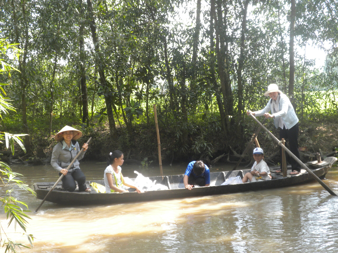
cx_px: 169
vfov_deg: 24.4
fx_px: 586
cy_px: 126
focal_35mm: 60
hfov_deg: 32.2
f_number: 4.7
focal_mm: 10.7
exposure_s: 1/59.7
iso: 105
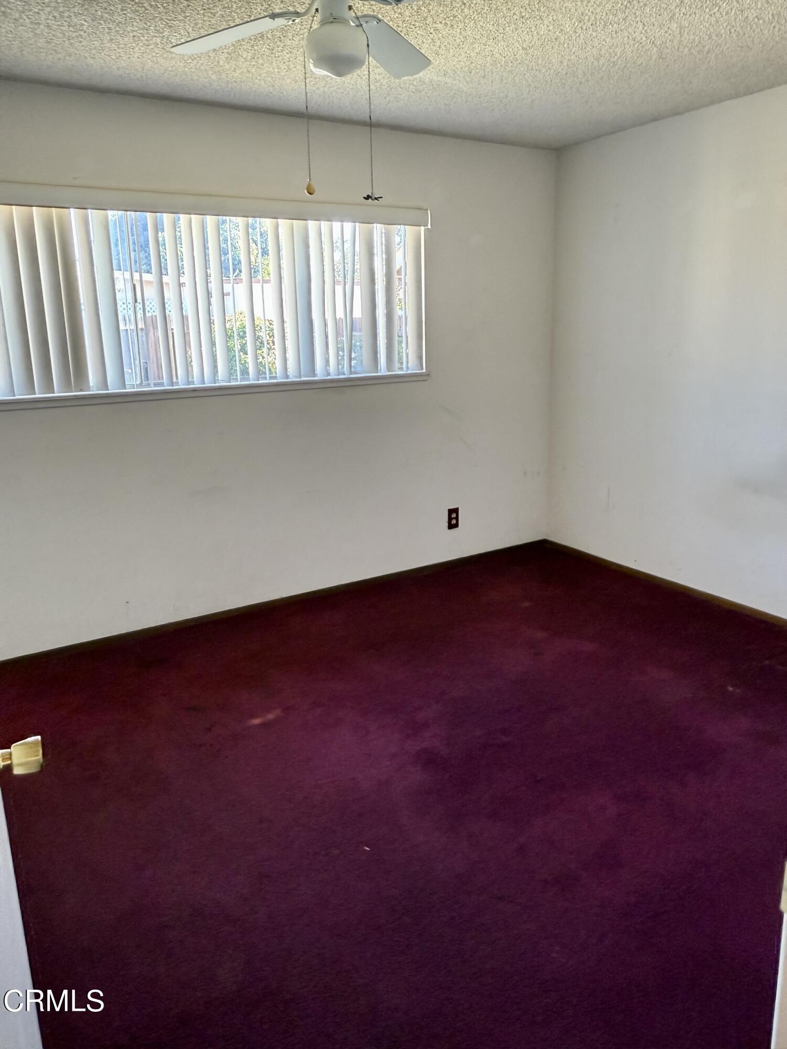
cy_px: 524
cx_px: 394
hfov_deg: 56.8
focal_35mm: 24
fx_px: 728
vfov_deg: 71.6
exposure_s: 1/60
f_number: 2.2
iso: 200
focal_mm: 2.22
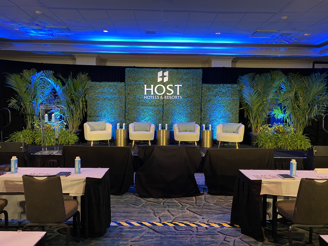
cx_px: 164
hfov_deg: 67.3
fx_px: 246
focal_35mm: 26
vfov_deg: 53.1
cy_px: 123
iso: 400
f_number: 1.8
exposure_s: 1/40
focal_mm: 4.25
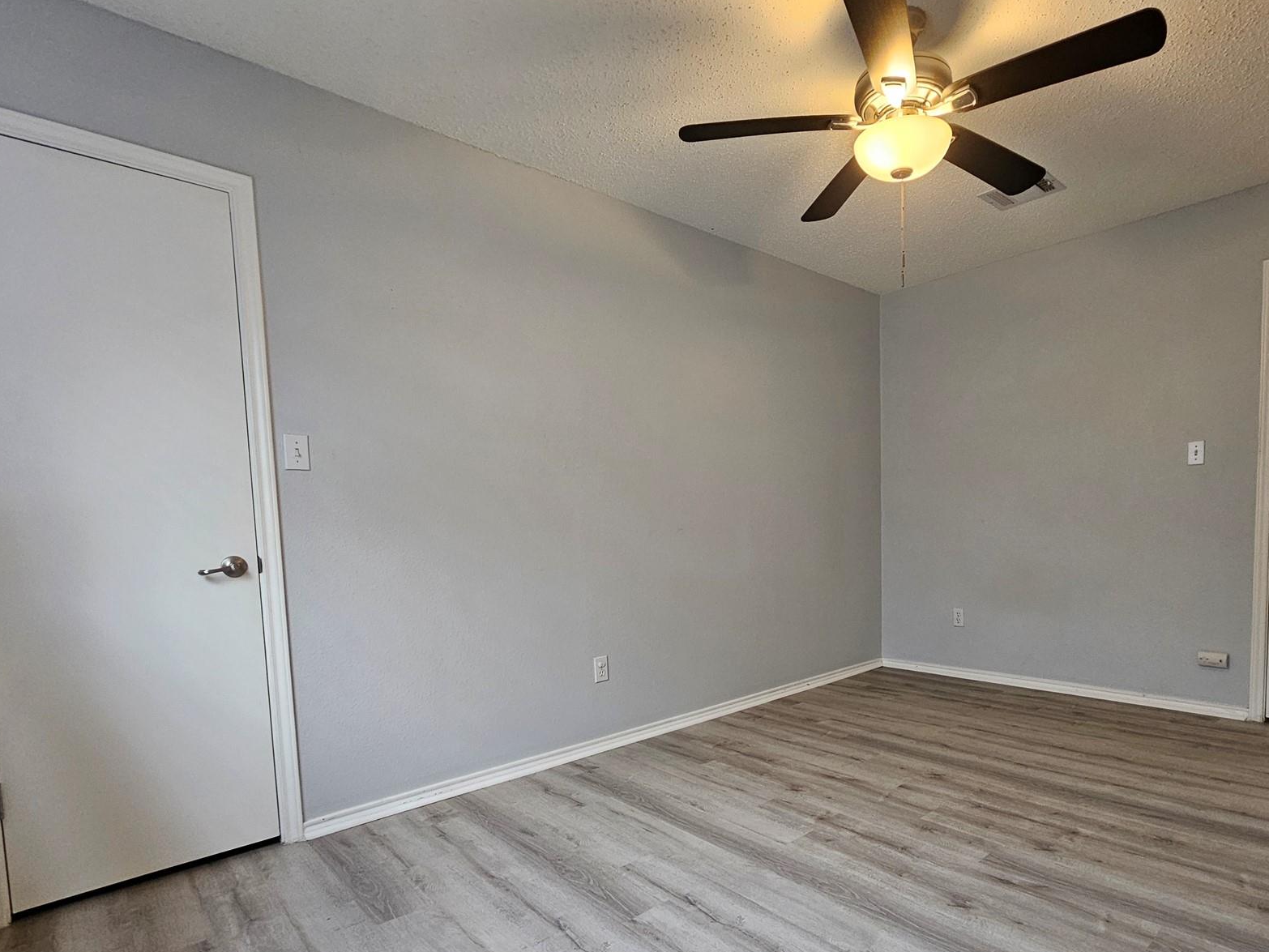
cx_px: 728
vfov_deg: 73.9
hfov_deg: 90.4
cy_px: 575
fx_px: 623
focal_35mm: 17
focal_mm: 2.2
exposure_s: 1/60
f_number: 2.2
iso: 250
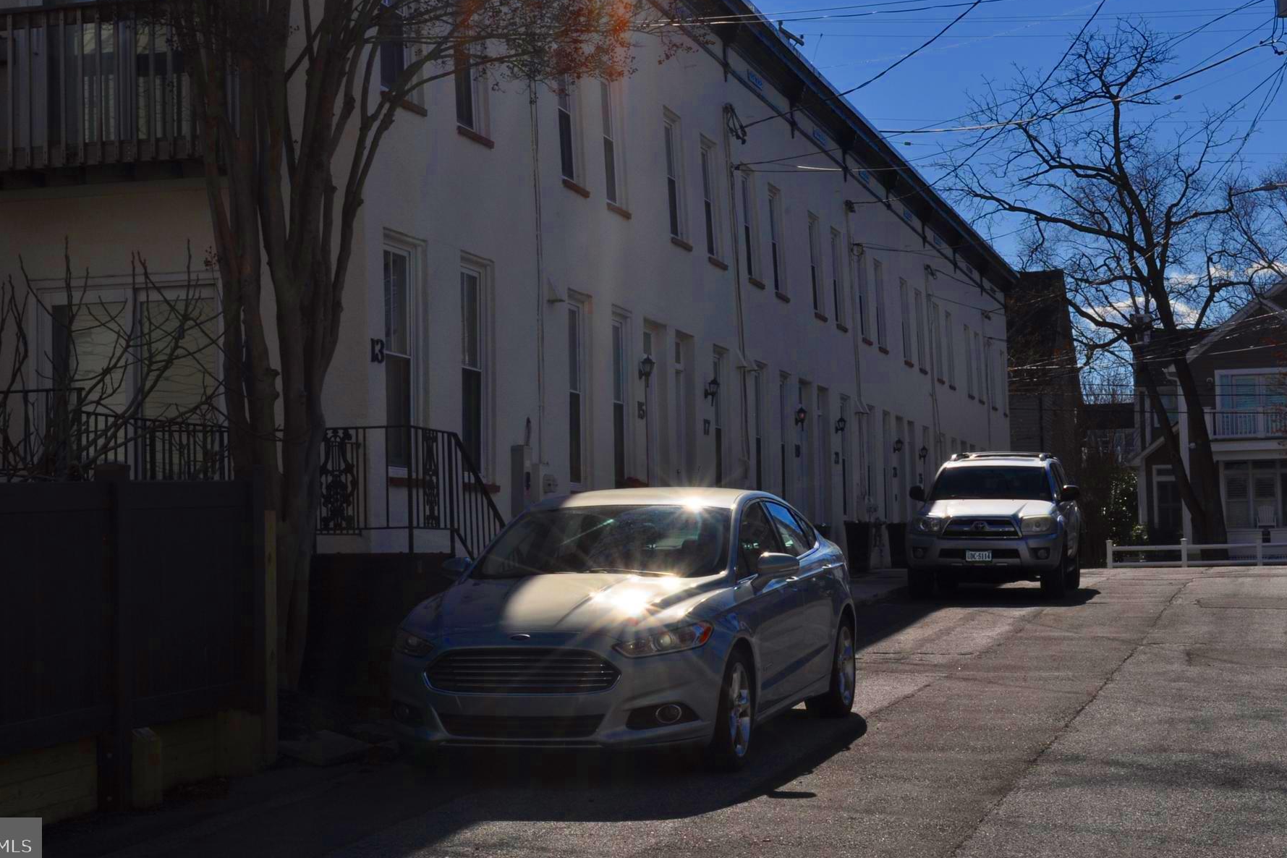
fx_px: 2467
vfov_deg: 19.7
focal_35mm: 69
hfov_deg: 29.2
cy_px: 378
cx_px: 623
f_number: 29
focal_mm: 40
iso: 200
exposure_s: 1/200
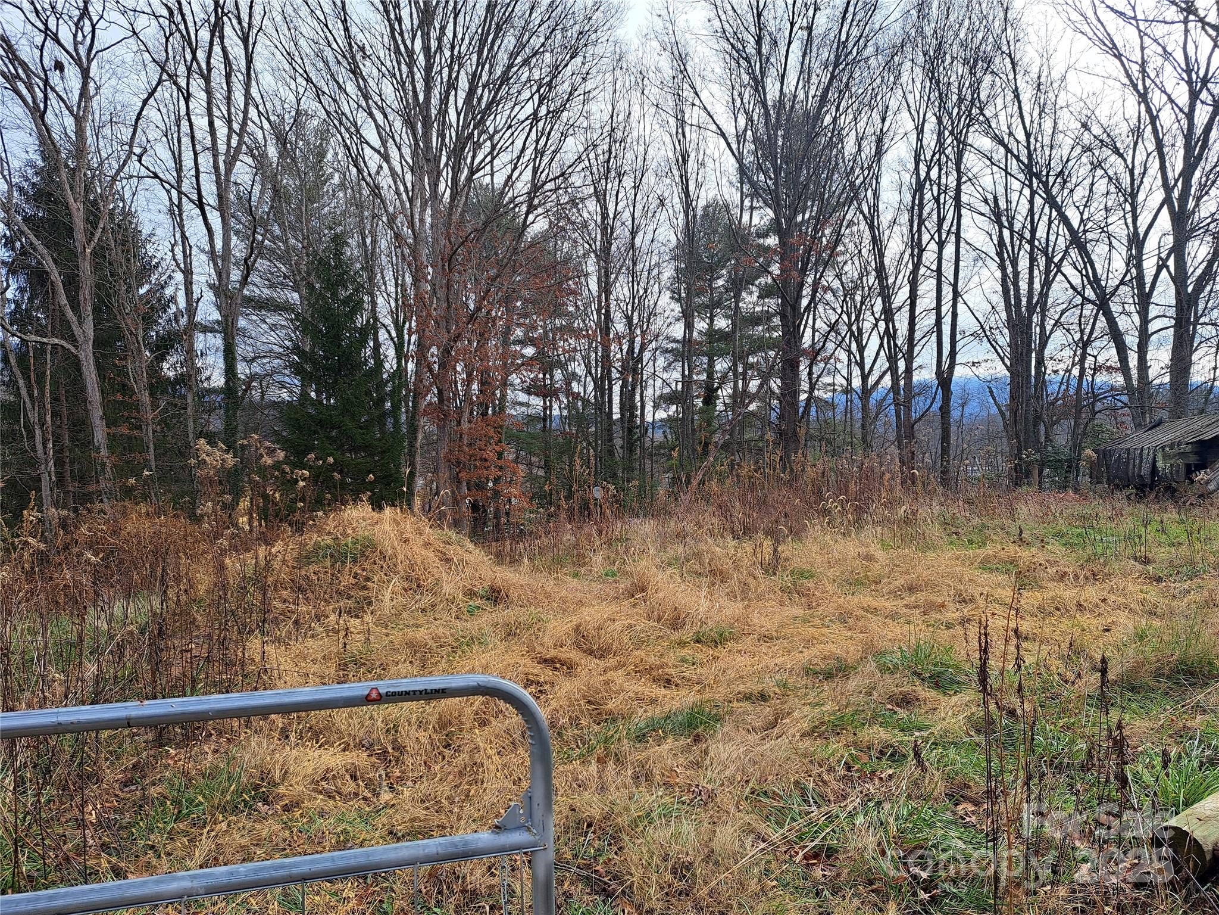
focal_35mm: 24
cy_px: 458
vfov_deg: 56.8
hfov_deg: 71.6
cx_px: 610
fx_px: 845
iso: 50
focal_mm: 5.23
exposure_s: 1/596
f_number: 1.8
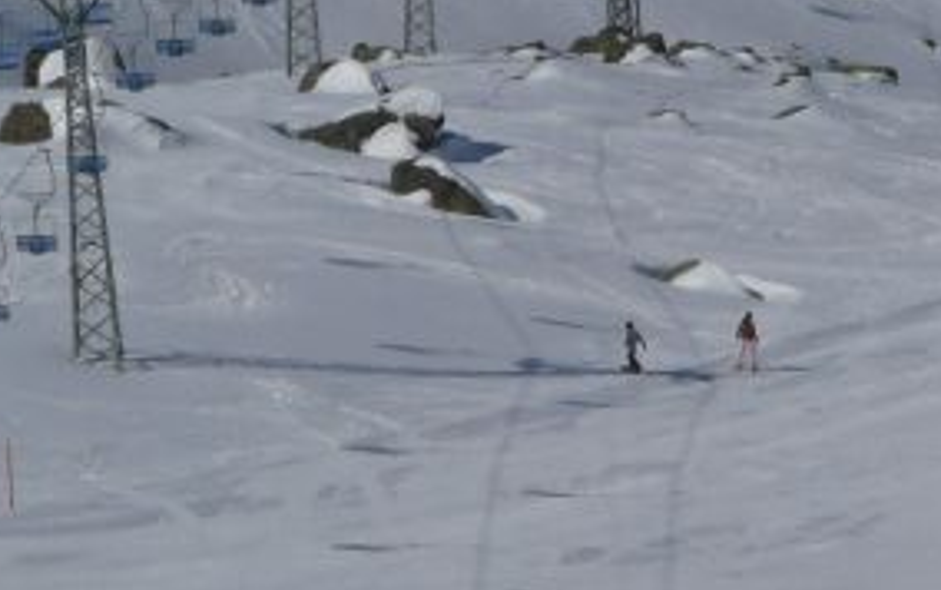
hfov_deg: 2.5
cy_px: -80
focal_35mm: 829
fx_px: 21277
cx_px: 371
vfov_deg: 1.6
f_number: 10
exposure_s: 1/1000
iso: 100
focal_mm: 58.7
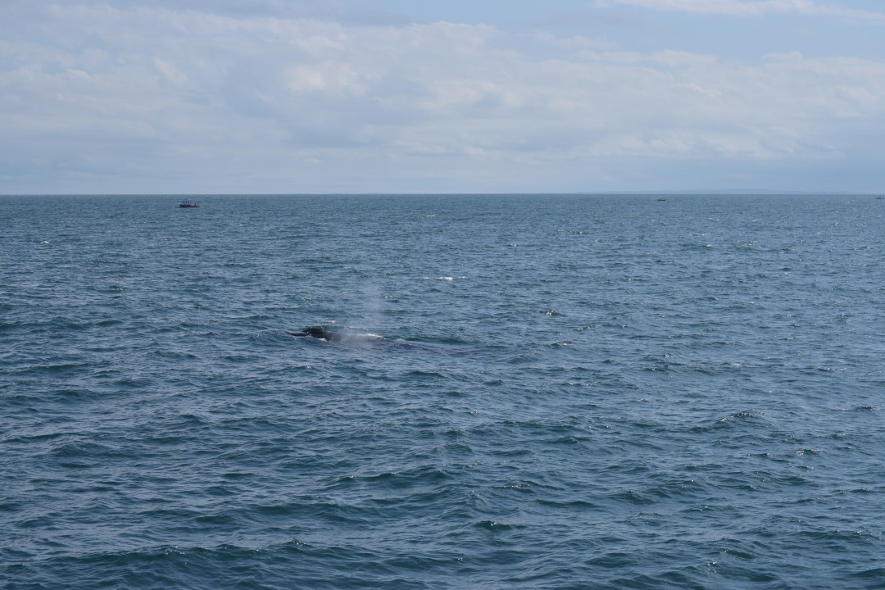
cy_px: 295
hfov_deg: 24.6
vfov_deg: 16.6
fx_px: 2028
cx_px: 442
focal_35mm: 82
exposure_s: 1/1600
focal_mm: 55
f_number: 5.6
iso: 200
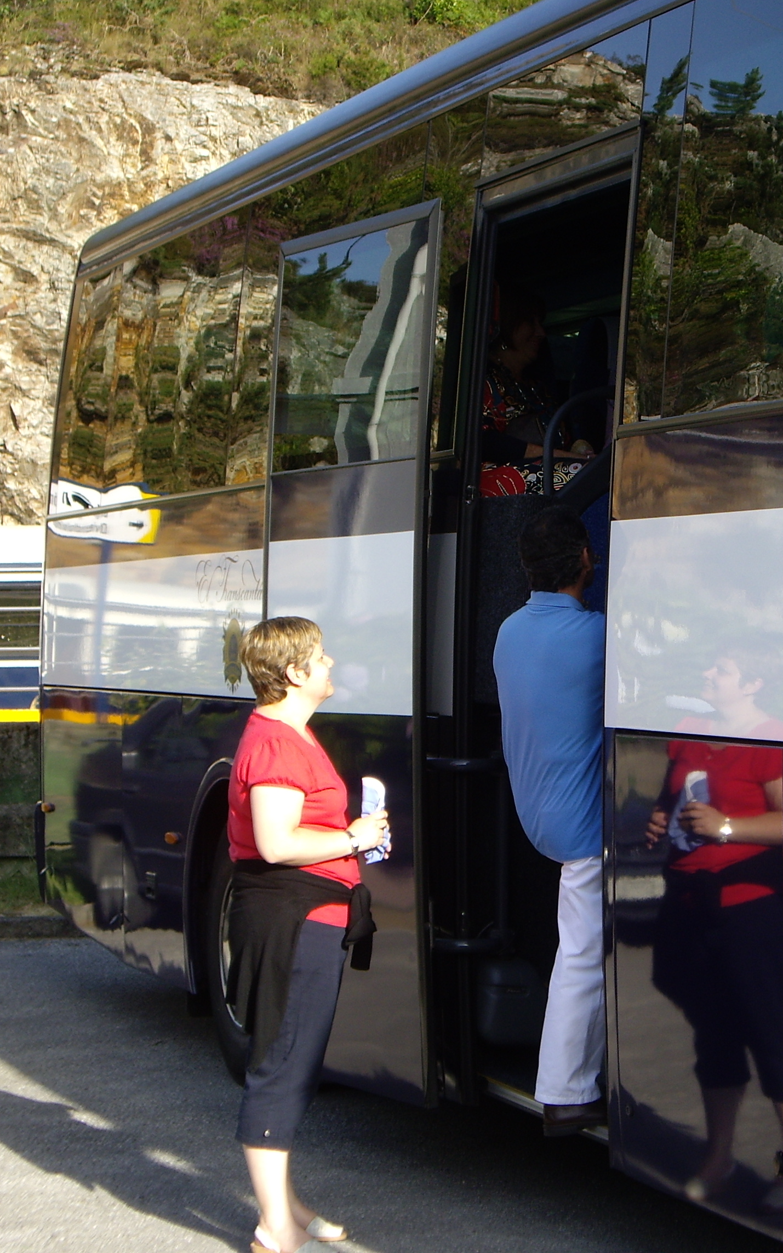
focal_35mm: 94
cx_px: 619
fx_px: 3209
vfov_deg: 22.1
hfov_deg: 13.8
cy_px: 622
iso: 50
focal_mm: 10.7
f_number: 3.6
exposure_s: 1/160
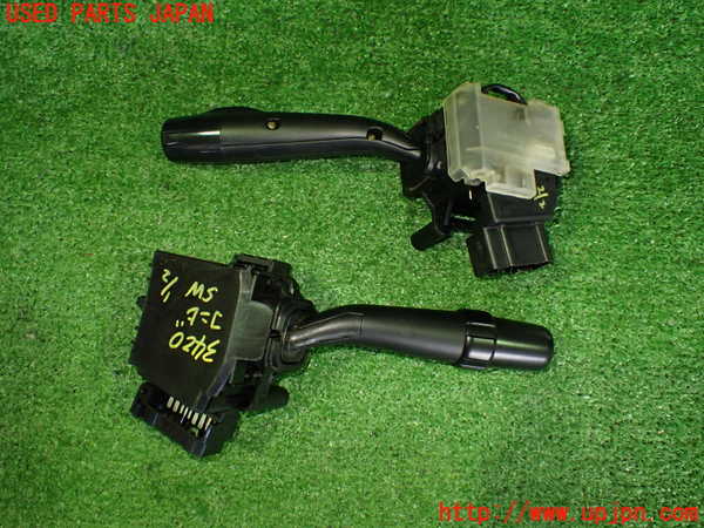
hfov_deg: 60.0
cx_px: 352
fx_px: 610
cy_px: 264
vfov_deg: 46.8
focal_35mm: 30
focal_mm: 5.4
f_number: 2.3
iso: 800
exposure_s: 1/60
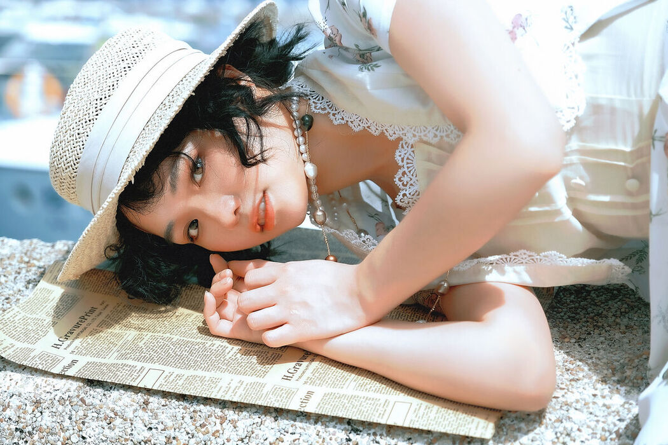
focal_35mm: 83
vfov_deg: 16.5
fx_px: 1540
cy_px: 222
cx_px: 334
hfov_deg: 24.5
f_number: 2.8
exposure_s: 1/3200
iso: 160
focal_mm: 55
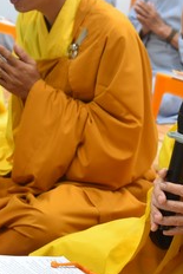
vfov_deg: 18.2
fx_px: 853
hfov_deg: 12.2
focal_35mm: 112
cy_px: 102
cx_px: 135
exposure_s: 1/60
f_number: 4
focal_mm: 40
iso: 1400
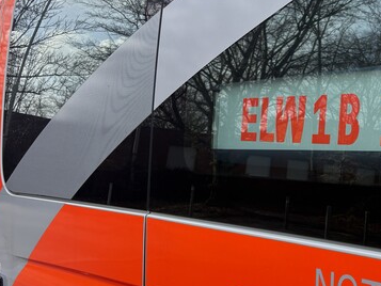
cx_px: 309
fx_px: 562
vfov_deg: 28.5
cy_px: 163
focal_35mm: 51
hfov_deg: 36.1
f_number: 1.6
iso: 50
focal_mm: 5.96
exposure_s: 1/1117
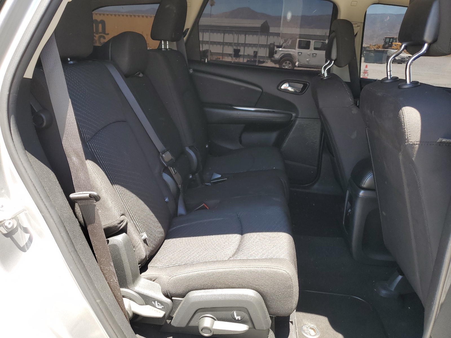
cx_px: 226
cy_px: 169
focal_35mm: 26
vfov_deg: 53.1
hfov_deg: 67.3
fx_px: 339
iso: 50
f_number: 1.5
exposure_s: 1/213
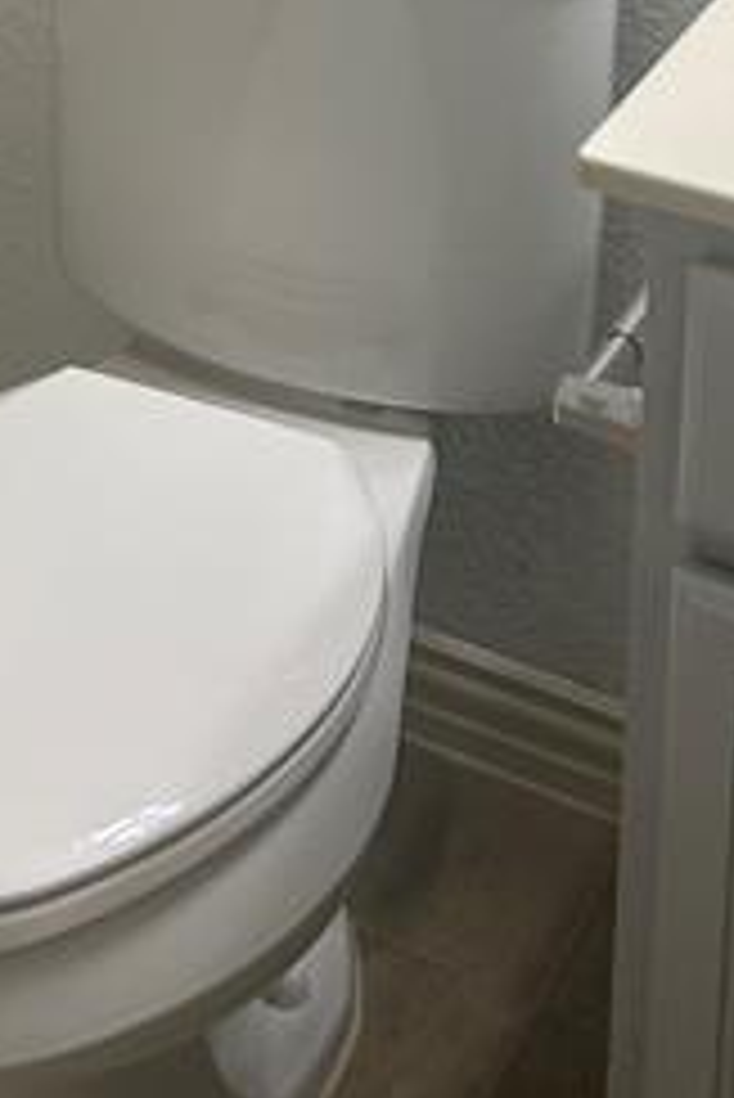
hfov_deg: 16.0
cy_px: -585
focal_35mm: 85
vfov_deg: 20.3
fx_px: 2596
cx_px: 176
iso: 80
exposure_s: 1/120
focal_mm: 5.7
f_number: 1.5
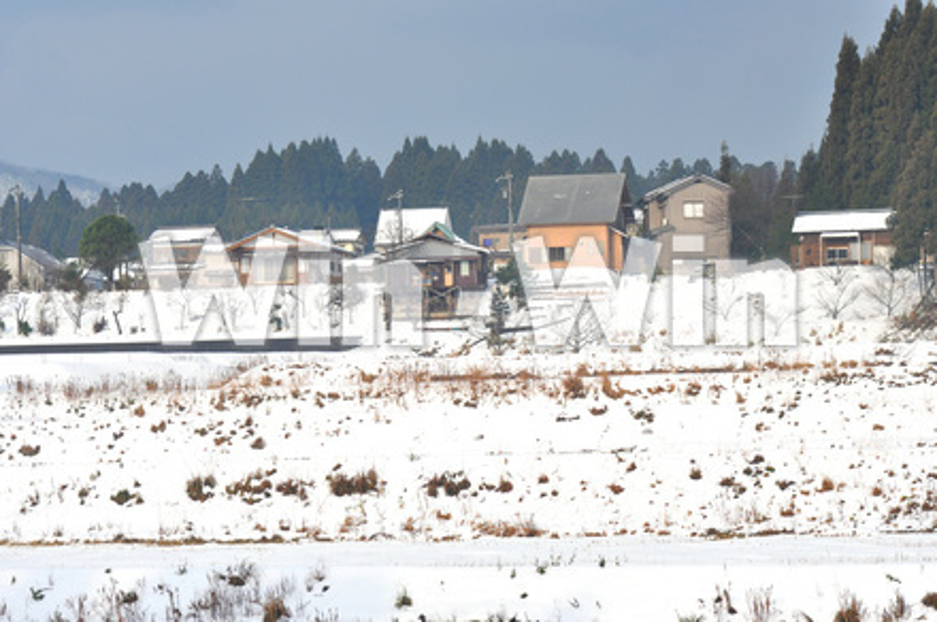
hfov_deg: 15.2
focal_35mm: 135
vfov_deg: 10.1
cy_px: 311
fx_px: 3509
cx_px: 468
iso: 200
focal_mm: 90
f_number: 7.1
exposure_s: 1/800
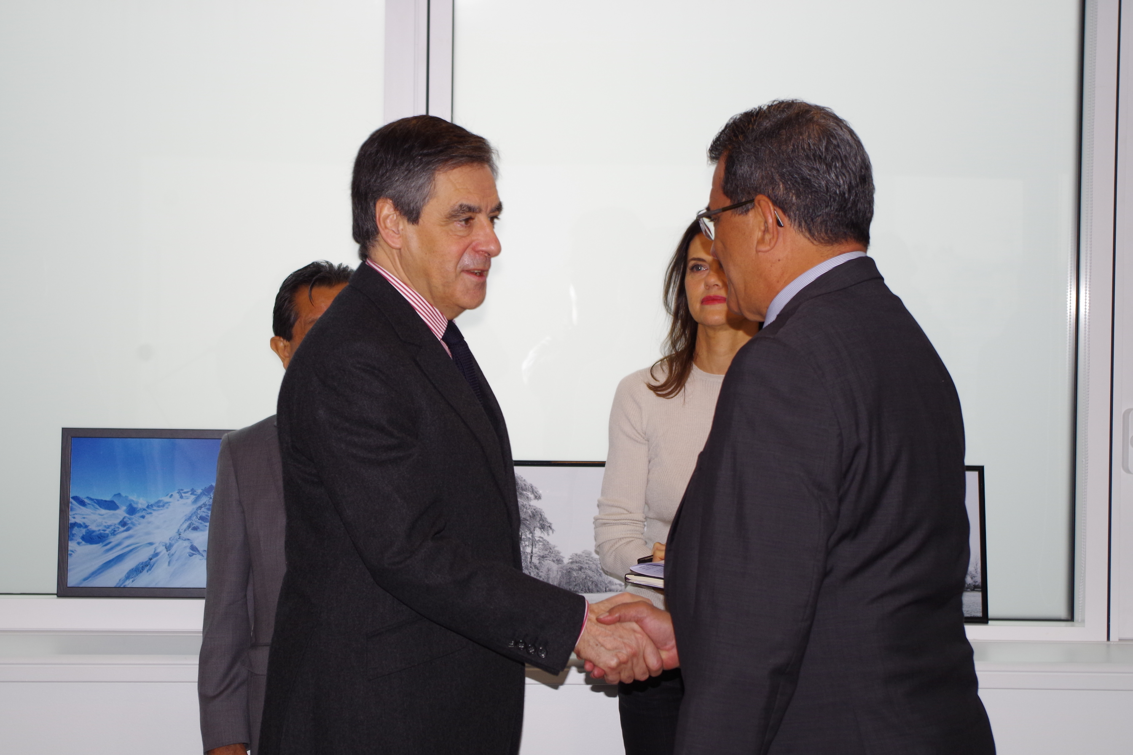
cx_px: 566
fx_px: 2581
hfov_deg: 24.8
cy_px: 378
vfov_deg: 16.7
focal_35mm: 82
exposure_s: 1/160
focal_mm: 55
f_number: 5.6
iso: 400
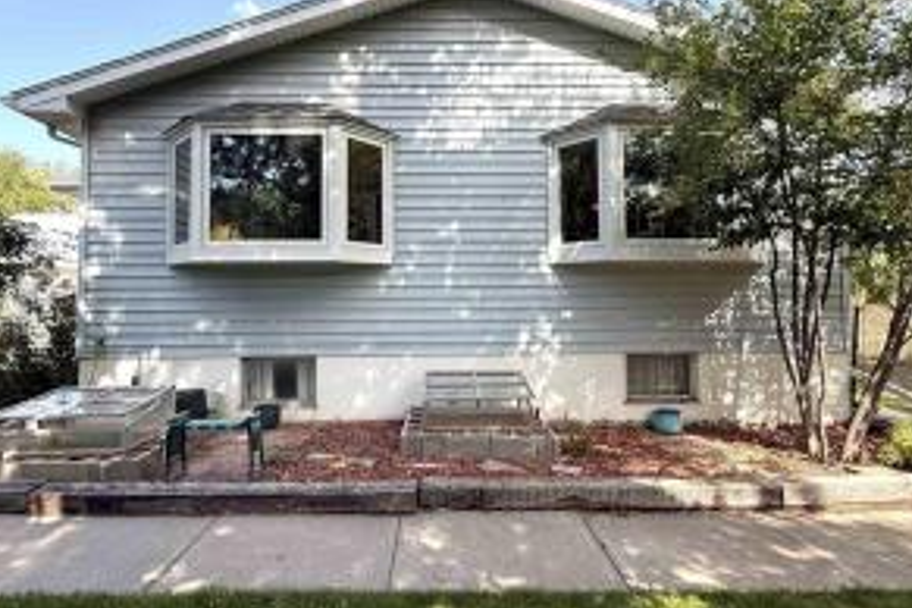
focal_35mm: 20
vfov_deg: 61.9
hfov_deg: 84.0
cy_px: 288
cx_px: 451
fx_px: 507
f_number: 2.2
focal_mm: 2.22
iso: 50
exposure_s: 1/300
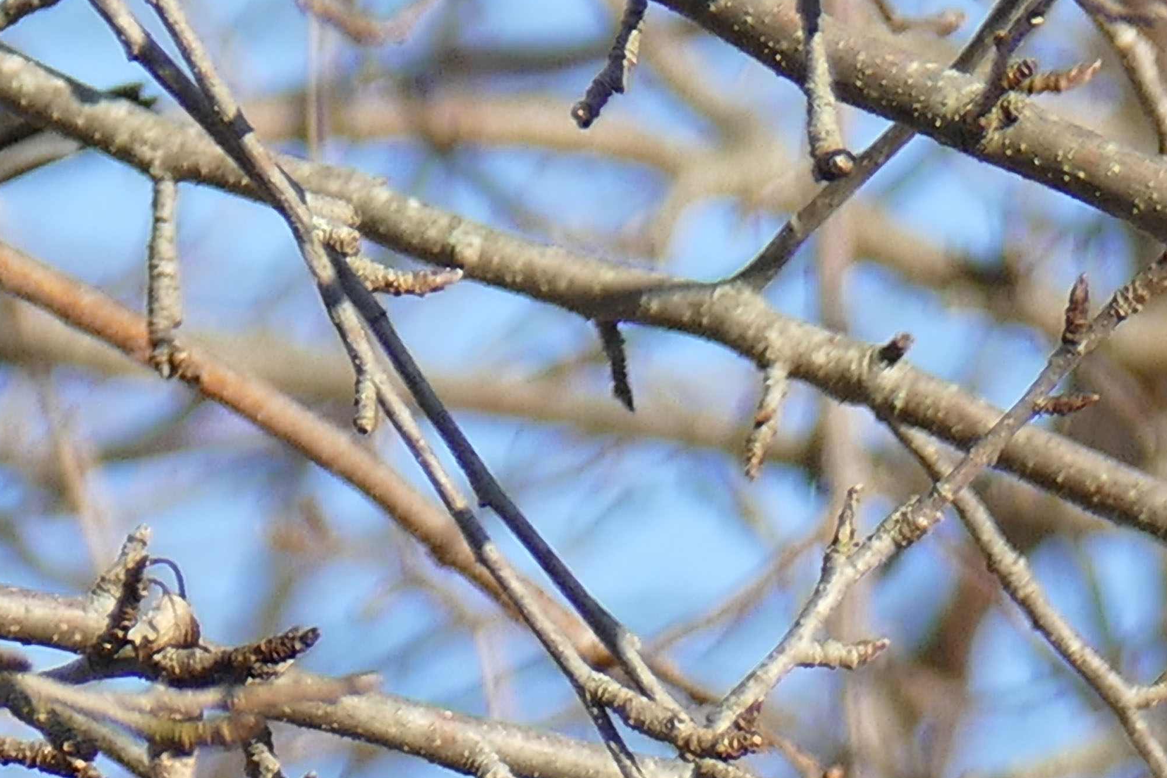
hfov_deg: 0.9
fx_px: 71273
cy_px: 988
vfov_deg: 0.6
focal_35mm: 2199
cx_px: -81
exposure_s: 1/500
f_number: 4
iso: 125
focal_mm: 146
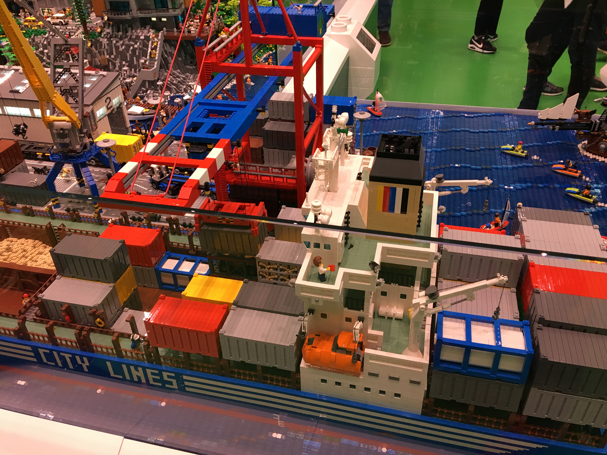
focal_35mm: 29
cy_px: 228
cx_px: 304
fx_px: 509
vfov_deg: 48.2
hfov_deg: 61.7
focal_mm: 4.15
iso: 50
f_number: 2.2
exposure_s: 1/33
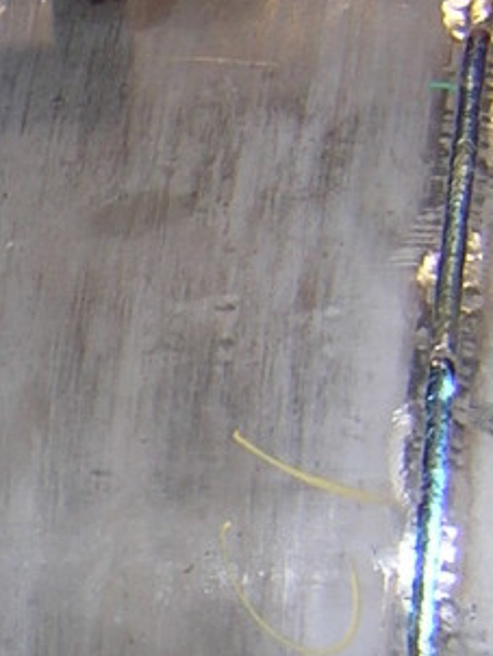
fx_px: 2313
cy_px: 593
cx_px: -213
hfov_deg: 11.7
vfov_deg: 15.9
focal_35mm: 122
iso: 116
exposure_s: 1/60.1
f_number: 2.6
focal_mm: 4.7
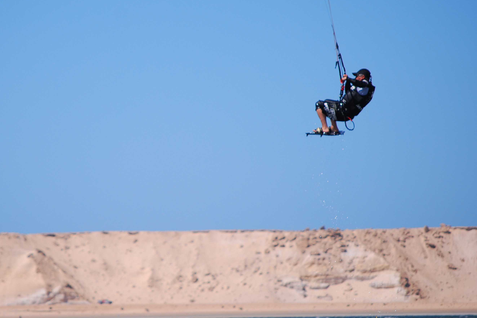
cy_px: 145
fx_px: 4359
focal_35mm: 329
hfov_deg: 6.3
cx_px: 162
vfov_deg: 4.2
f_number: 5.3
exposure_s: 1/800
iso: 100
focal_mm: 150
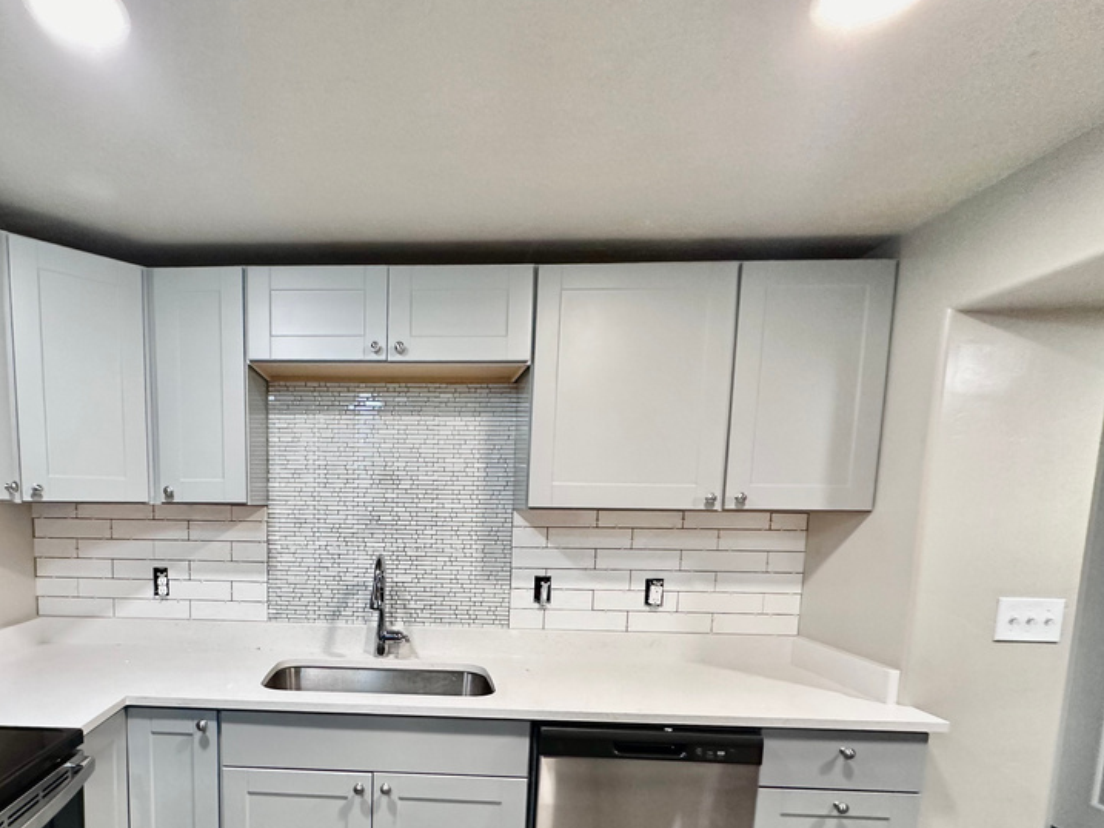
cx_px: 368
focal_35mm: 20
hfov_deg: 79.1
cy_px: 580
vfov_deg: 63.5
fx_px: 638
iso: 320
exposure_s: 1/120
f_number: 2.2
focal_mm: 2.22
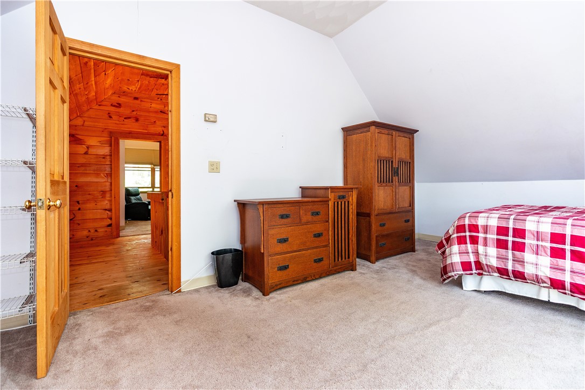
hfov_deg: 96.7
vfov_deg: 73.7
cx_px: 292
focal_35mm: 16
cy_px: 195
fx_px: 260
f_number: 6.3
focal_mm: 16
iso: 320
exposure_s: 1/13
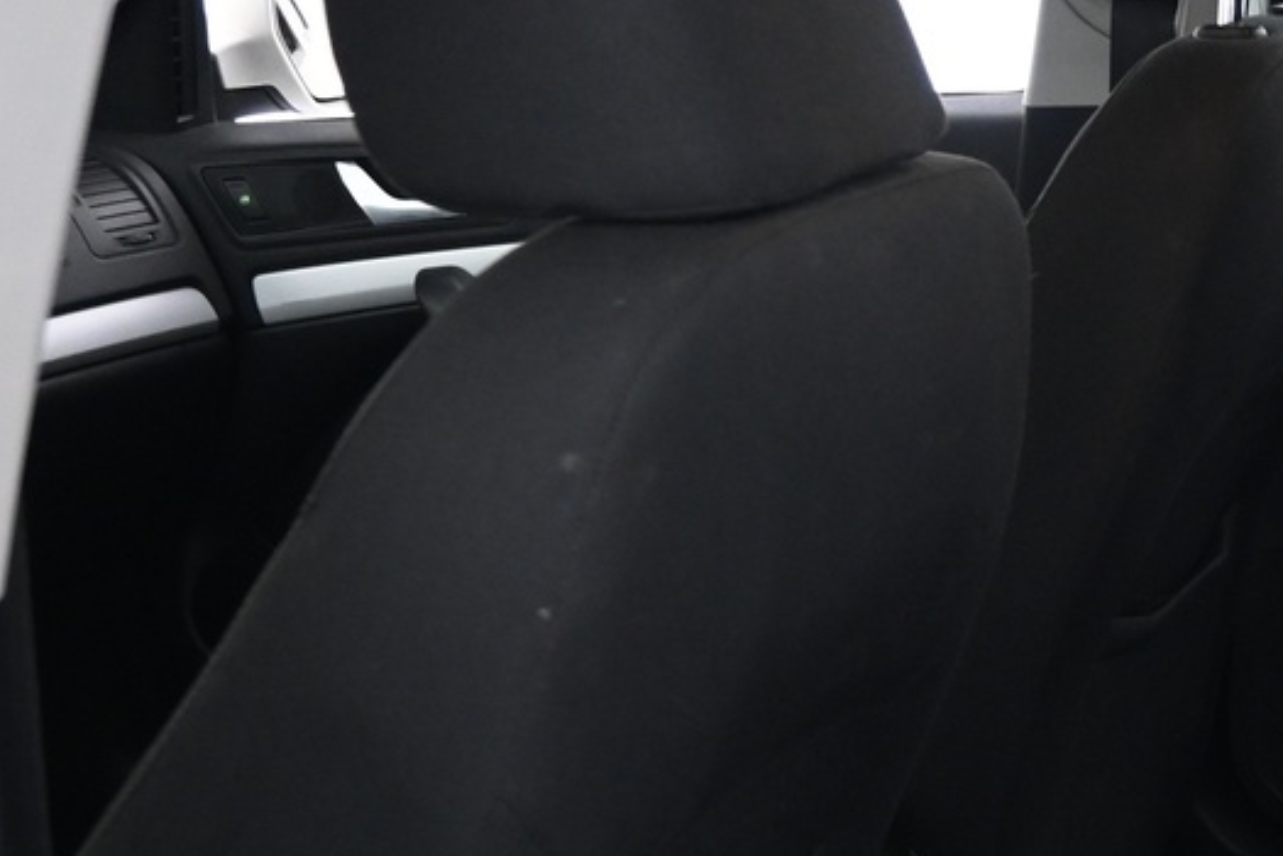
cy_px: 939
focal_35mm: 74
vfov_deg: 17.8
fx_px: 2637
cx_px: 1508
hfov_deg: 24.9
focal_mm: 16
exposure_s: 1/15
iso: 1600
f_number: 3.5
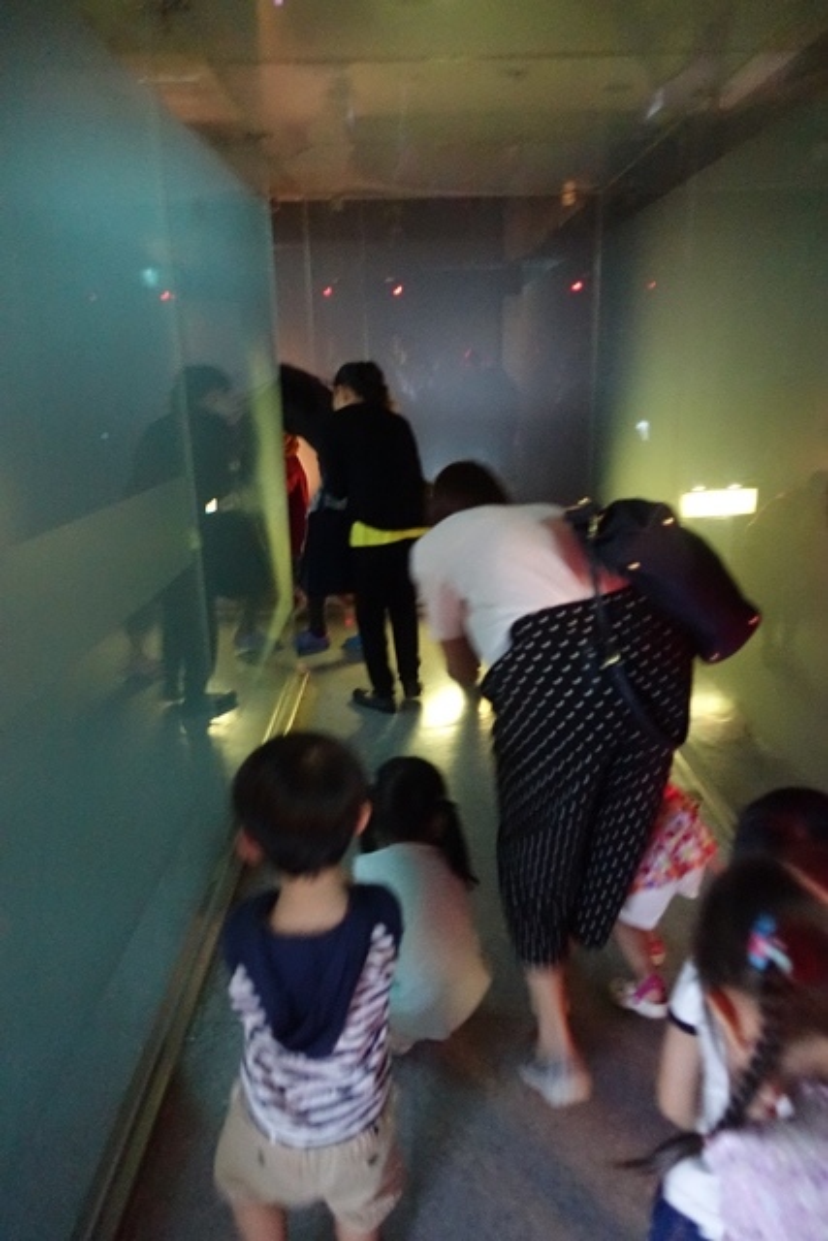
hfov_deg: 53.2
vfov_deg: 73.7
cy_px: 620
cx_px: 414
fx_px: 827
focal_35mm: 24
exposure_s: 1/20
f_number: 1.8
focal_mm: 8.8
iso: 6400
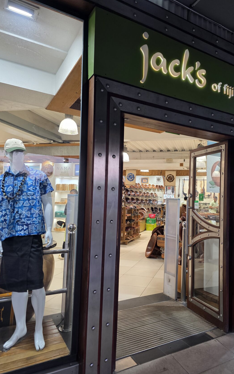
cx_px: 143
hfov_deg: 48.9
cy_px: 187
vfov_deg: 72.6
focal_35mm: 25
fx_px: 255
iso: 160
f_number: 1.7
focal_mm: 6.3
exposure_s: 1/100
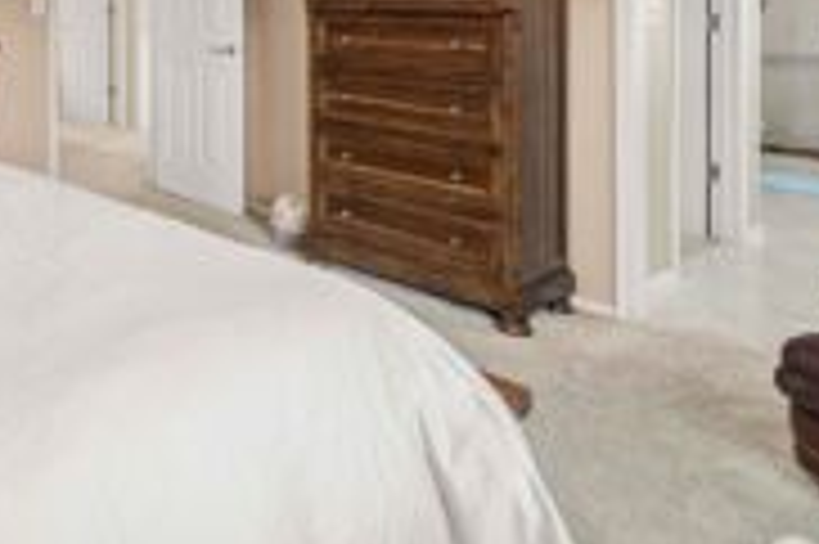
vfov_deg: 36.0
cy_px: 2
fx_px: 750
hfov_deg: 52.3
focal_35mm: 33
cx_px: 126
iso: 1000
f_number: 6.7
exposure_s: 1/30
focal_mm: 15
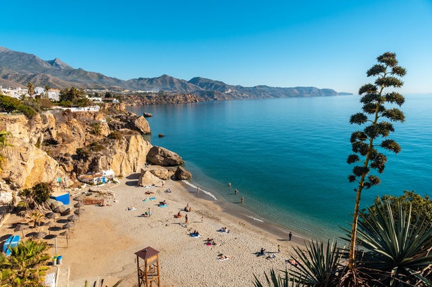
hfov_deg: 73.8
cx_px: 216
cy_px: 144
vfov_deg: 53.1
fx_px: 288
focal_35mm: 24
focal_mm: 16
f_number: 8
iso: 100
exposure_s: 1/320
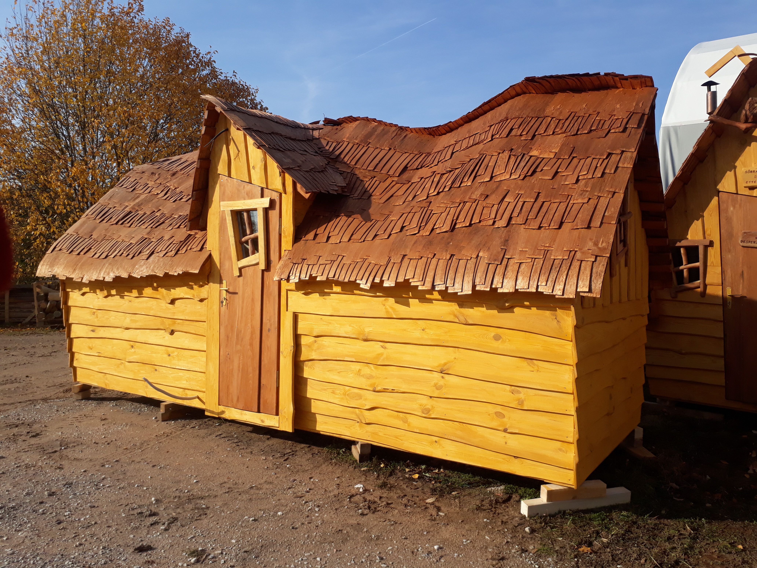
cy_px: 284
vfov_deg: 51.4
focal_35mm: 27
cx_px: 378
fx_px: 590
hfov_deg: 65.3
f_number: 1.9
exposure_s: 1/1529
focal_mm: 3.6
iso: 40
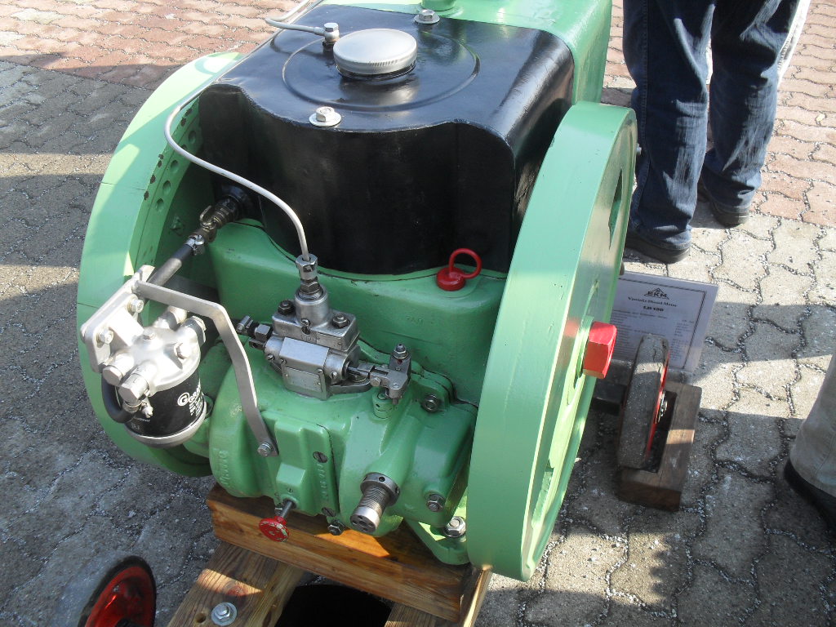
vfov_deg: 40.7
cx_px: 418
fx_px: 845
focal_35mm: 35
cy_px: 314
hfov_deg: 52.6
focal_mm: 6.3
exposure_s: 1/180
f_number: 3.2
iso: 100
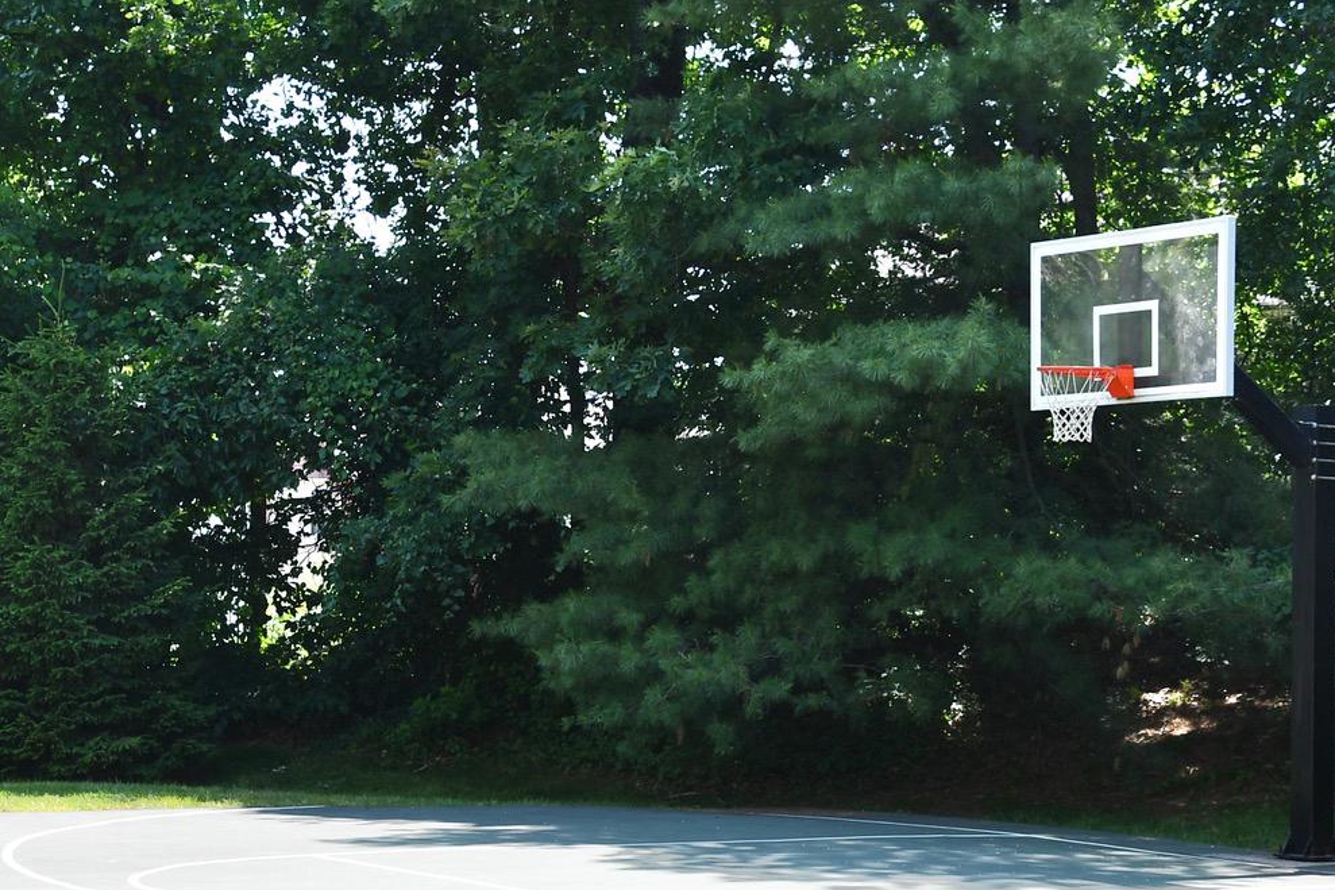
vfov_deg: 15.7
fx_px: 3225
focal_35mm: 87
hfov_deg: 23.4
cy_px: 556
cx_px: 659
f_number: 8
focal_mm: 28
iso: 140
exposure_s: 1/250
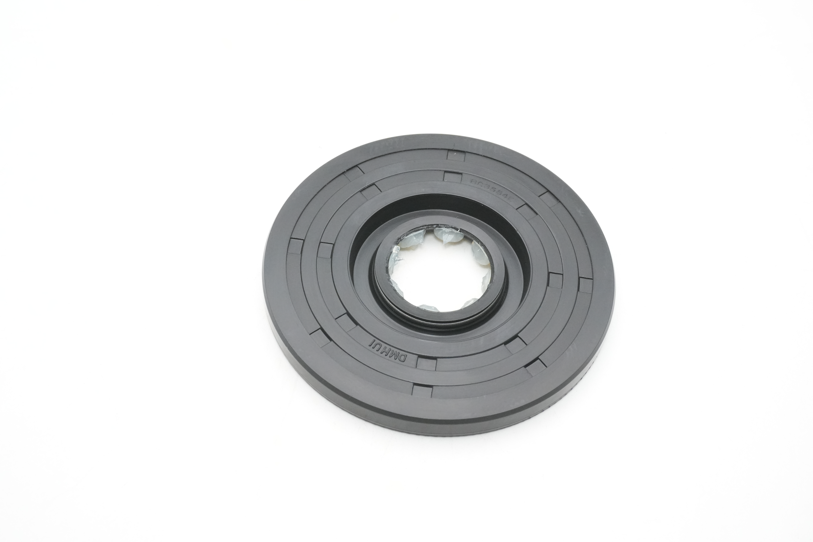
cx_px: 406
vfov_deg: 26.5
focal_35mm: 51
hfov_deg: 38.9
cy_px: 271
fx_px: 1152
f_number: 11
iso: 3200
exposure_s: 1/160
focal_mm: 34
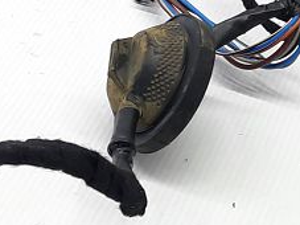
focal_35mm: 132
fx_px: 1143
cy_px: 87
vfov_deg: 11.2
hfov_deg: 14.9
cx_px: 108
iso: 100
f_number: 2
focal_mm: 4.6
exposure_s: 1/50
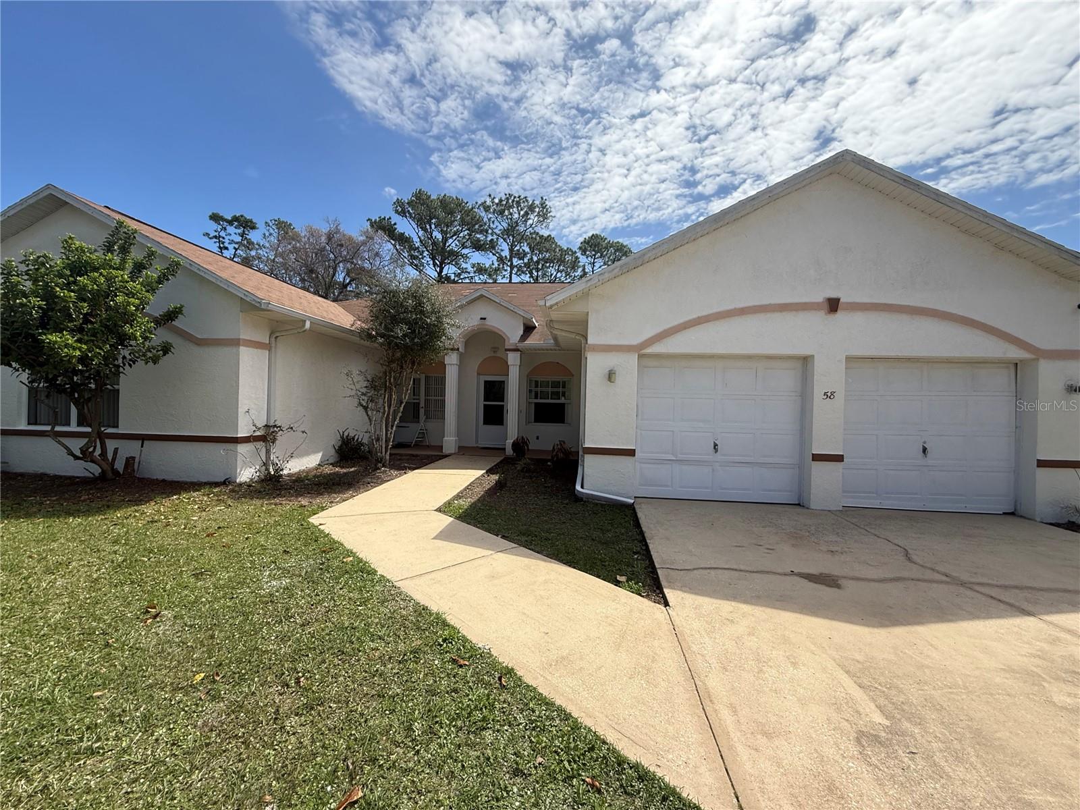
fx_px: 437
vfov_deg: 85.7
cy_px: 405
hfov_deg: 102.1
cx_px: 540
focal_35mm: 14
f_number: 2.2
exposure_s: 1/1656
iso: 80
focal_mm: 2.22
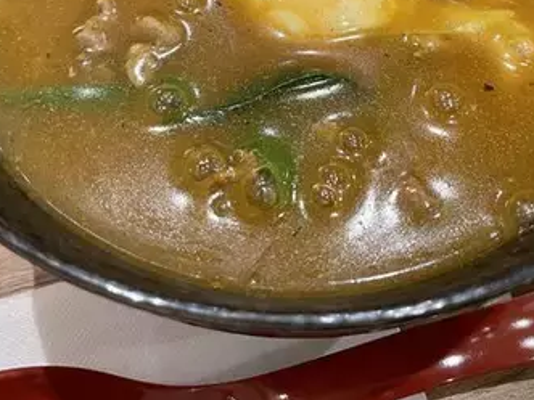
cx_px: 310
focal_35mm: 47
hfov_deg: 40.3
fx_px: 725
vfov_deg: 29.6
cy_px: 42
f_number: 1.6
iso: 80
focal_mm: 4.2
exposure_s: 1/60
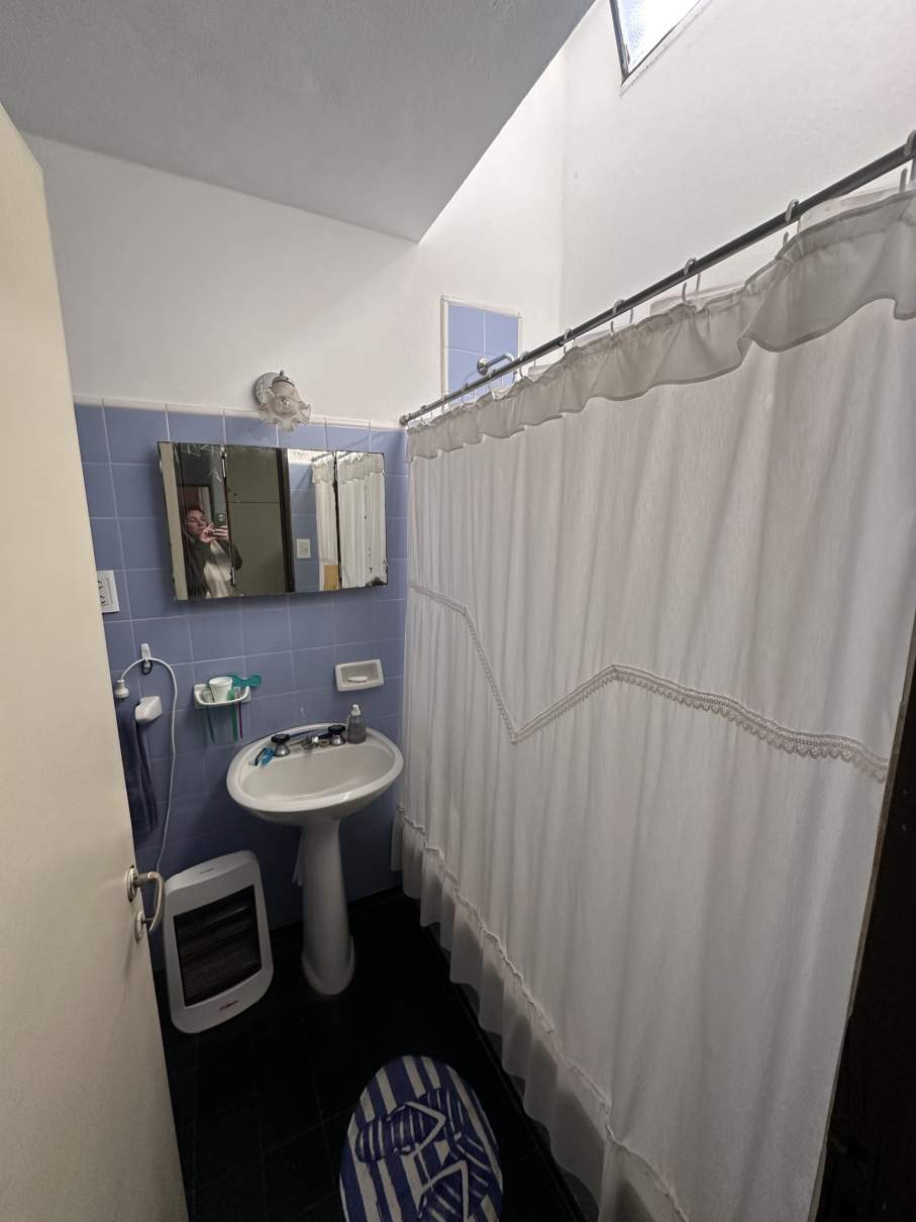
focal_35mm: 14
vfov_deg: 102.1
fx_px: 494
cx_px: 458
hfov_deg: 85.7
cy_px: 611
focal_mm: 2.22
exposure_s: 1/50
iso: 200
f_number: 2.2
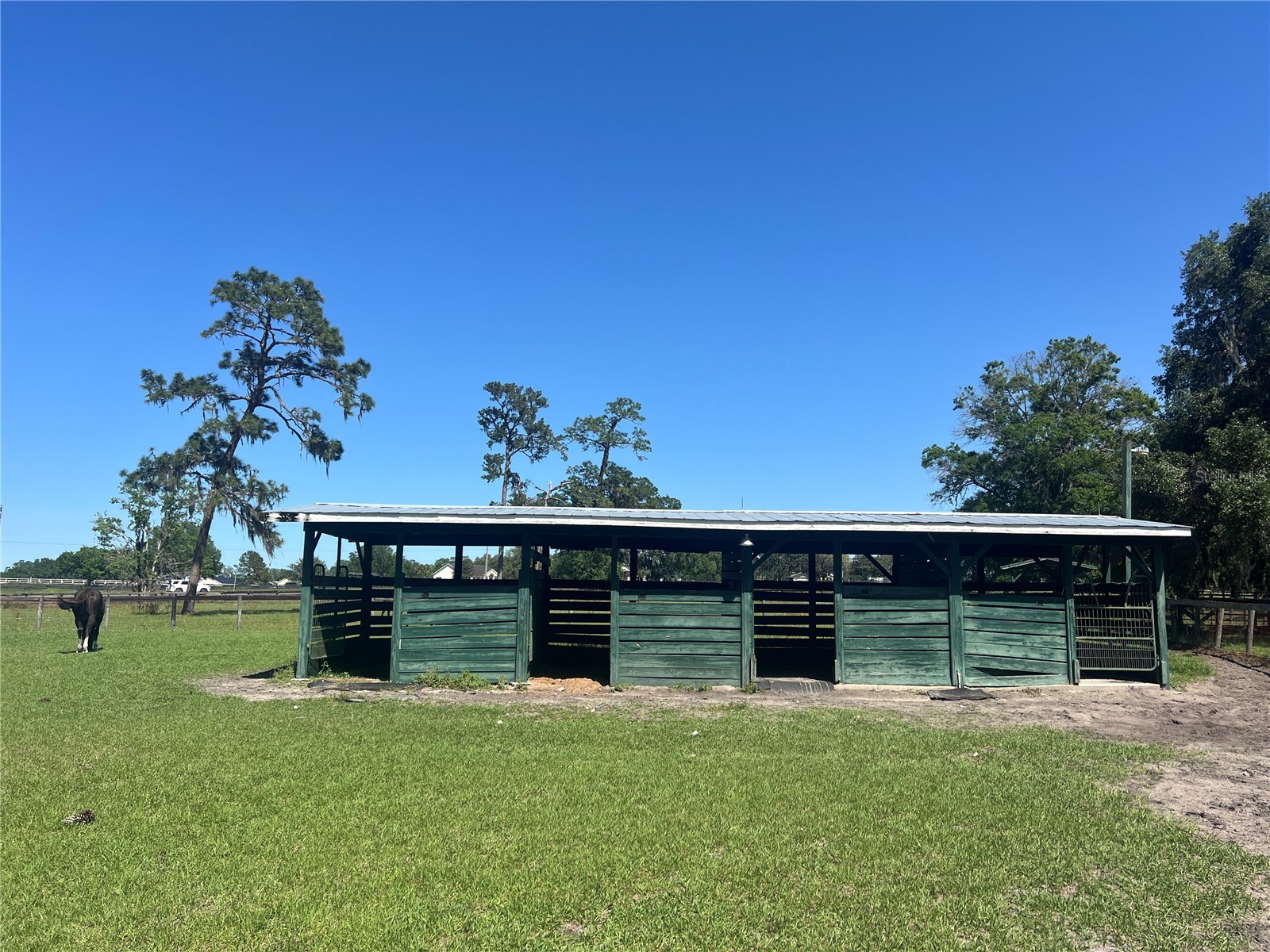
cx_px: 635
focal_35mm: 26
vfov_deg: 53.1
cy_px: 476
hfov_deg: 67.3
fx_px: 954
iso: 50
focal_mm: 5.7
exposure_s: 1/4274
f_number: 1.5
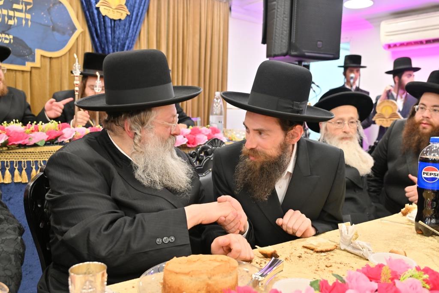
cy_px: 146
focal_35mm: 32
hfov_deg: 58.7
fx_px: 390
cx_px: 220
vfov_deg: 41.1
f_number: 4
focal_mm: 32
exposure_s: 1/160
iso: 800
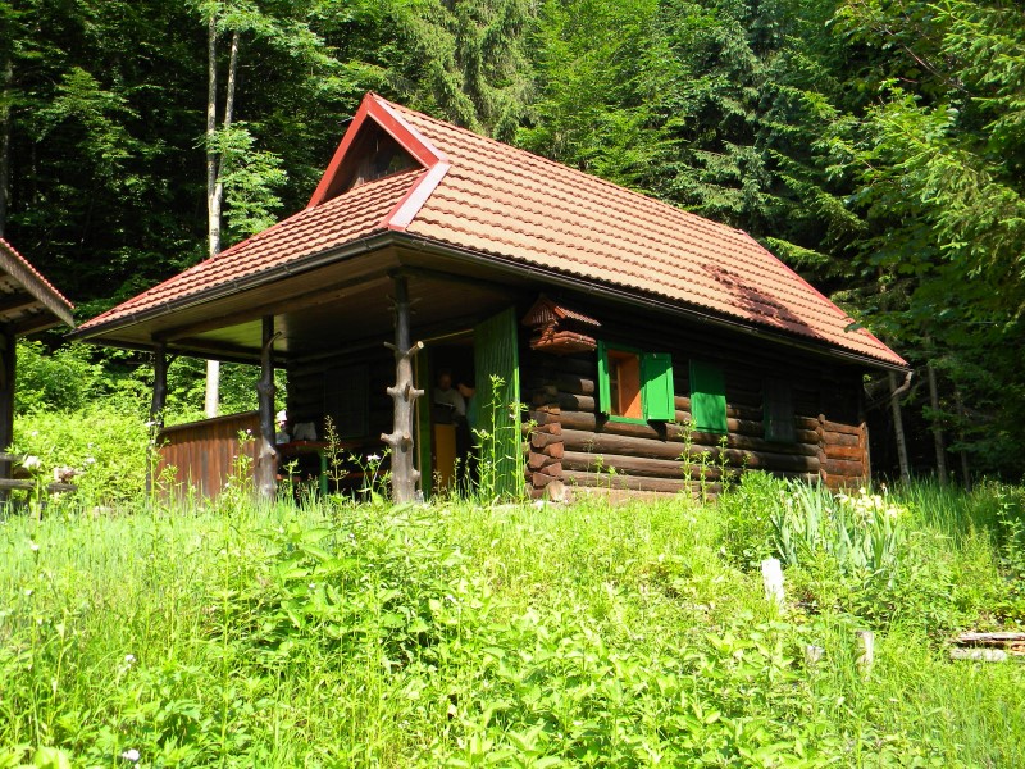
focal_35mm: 36
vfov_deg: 39.7
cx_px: 512
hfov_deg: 51.4
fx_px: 1066
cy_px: 384
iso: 80
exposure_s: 1/186
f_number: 3.7
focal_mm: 6.4
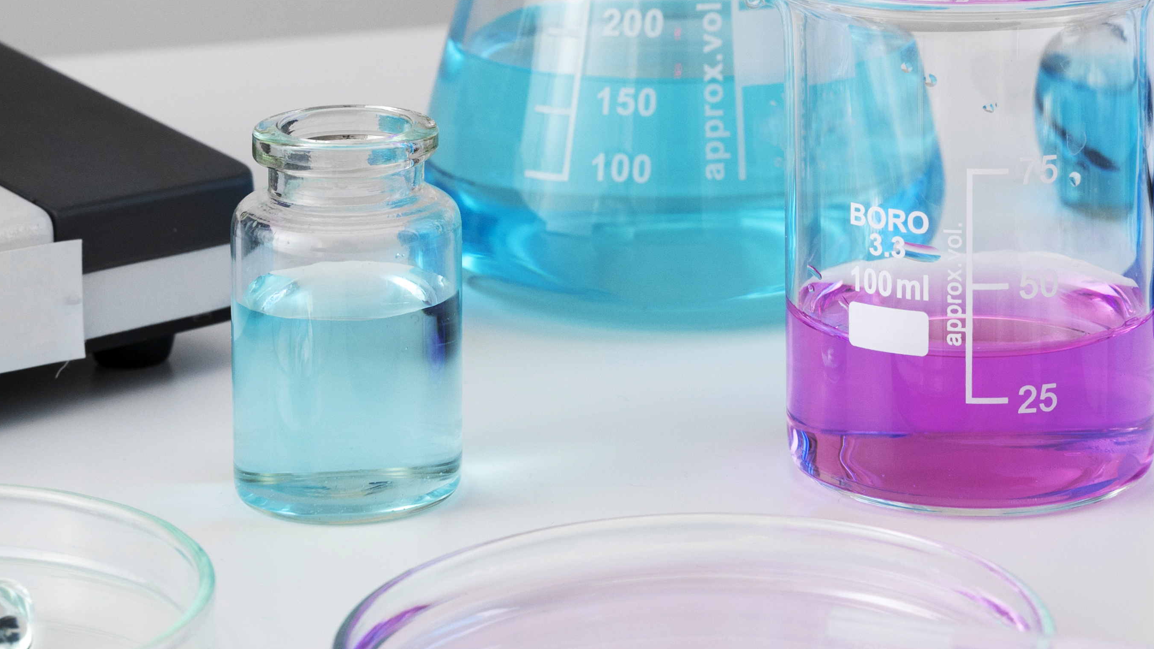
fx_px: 3305
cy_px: 61
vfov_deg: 11.1
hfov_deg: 19.8
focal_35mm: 108
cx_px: 736
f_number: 10
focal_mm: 46
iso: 500
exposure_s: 1/125
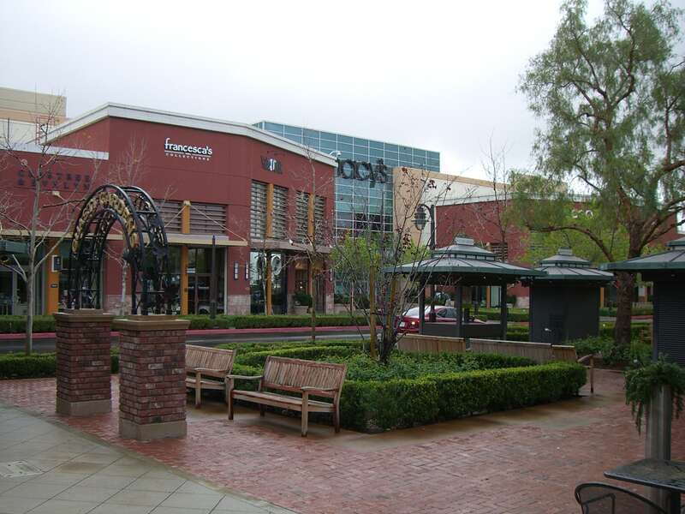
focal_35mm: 38
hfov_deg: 49.0
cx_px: 342
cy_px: 257
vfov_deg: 37.7
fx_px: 752
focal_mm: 6.2
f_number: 2.7
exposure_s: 1/320
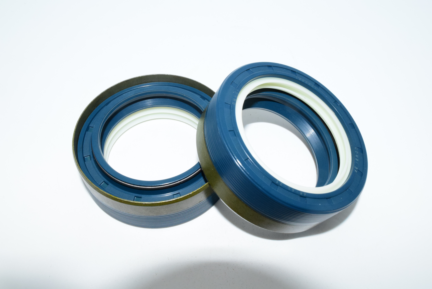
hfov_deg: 55.1
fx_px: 414
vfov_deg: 38.4
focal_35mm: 34
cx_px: 216
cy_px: 144
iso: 1600
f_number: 25
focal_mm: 23
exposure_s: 1/60
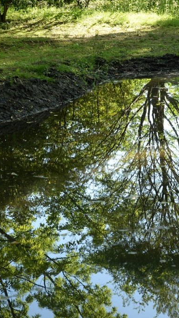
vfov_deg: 26.8
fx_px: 666
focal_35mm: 79
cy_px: 159
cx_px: 138
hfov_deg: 15.2
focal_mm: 50
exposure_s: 1/160
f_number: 6.3
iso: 200
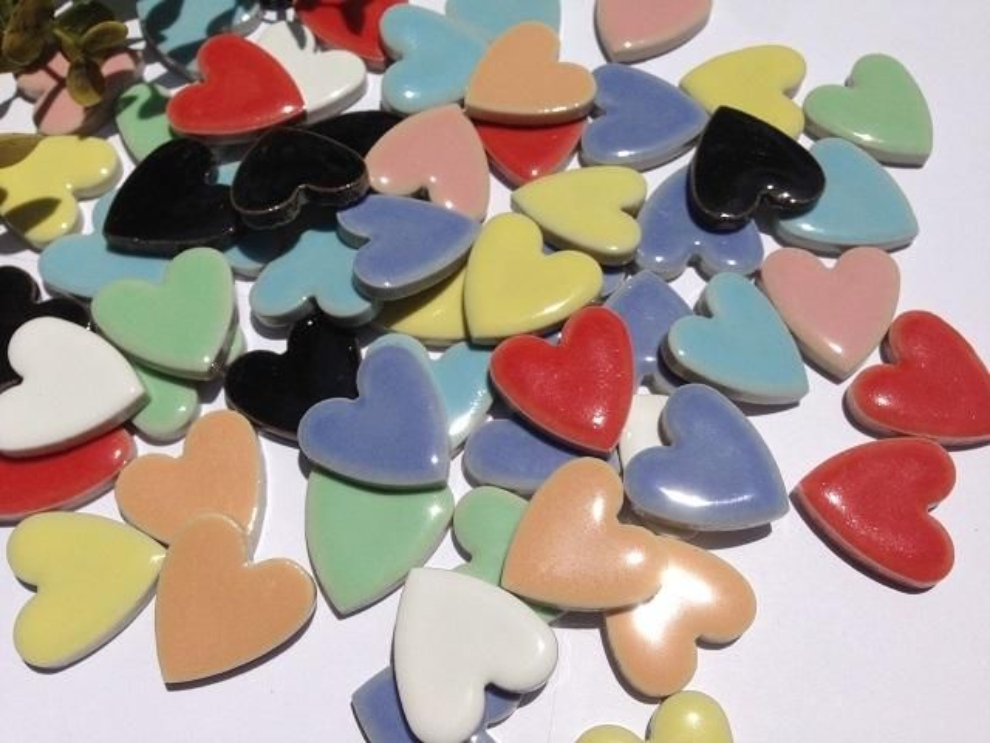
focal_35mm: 33
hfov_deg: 55.4
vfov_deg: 42.9
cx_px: 495
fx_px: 944
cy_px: 372
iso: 50
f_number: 2.4
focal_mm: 4.12
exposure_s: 1/6803
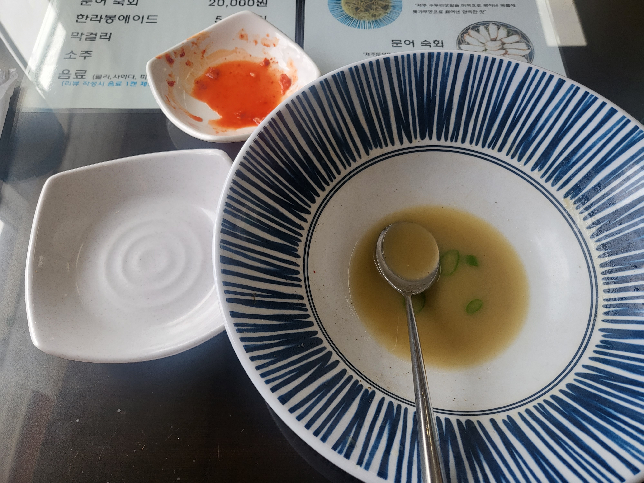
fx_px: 484
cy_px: 242
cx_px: 322
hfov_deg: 67.3
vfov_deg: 53.1
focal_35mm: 26
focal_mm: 4.25
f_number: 1.8
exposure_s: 1/161
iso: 50
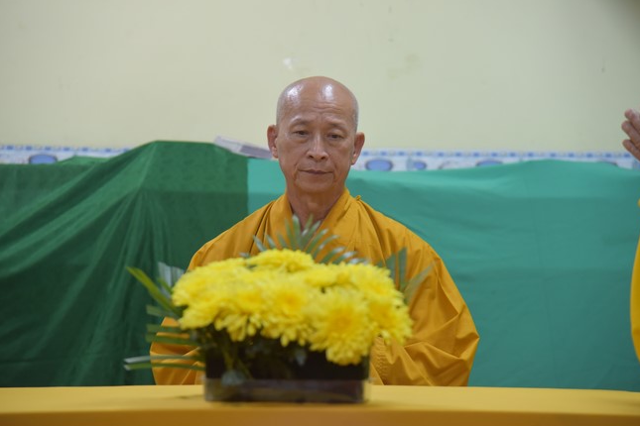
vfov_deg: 11.3
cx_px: 321
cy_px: 212
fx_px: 2151
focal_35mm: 121
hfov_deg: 16.9
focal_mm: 120
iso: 2800
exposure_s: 1/125
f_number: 4
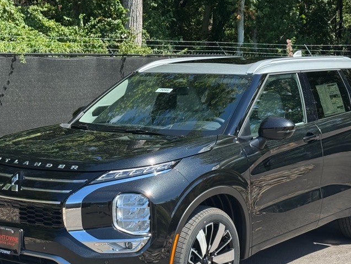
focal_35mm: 77
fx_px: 781
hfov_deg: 25.3
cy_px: 169
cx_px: 159
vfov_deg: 19.1
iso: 64
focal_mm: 6.76
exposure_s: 1/1597
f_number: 1.78
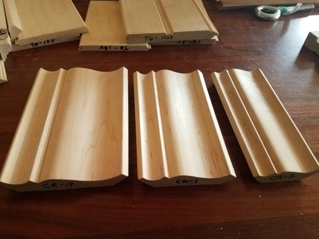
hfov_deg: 67.3
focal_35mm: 26
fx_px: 240
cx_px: 160
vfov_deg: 53.1
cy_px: 120
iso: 125
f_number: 1.7
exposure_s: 1/60
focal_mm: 4.2
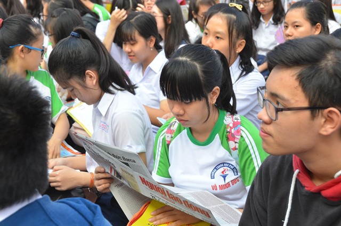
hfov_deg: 30.6
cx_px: 170
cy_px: 113
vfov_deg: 20.5
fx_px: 624
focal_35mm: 66
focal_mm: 44
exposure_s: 1/100
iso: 400
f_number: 6.3
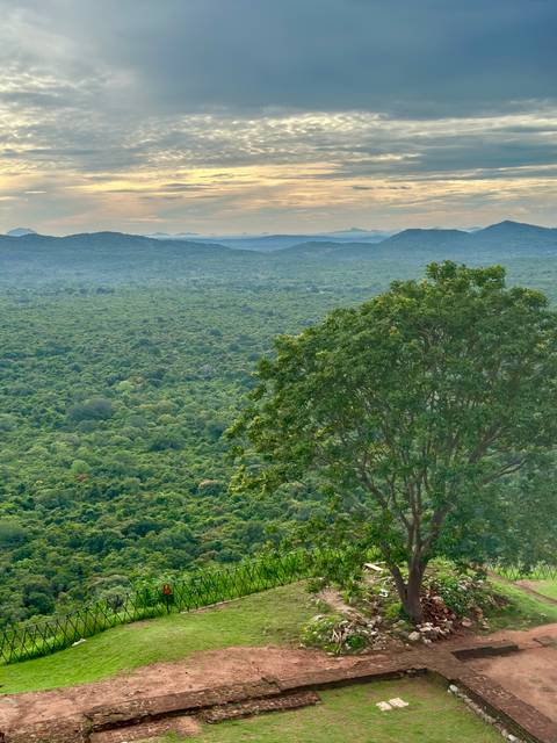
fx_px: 1030
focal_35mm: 48
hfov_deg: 30.3
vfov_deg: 39.7
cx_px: 278
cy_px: 372
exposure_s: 1/2469
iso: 100
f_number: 1.78
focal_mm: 6.86
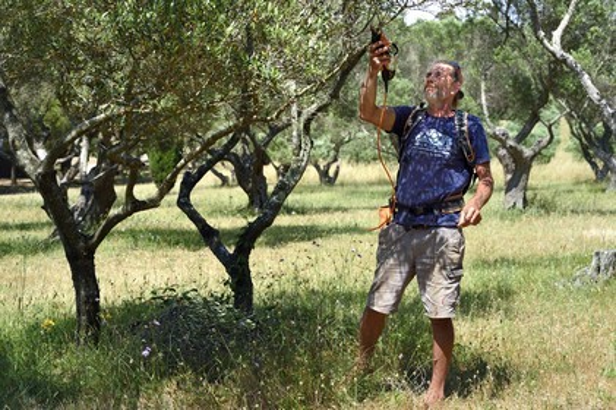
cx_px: 308
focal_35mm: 80
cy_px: 205
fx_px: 1368
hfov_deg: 25.4
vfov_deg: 17.0
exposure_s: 1/320
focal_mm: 80
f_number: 7.1
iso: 200
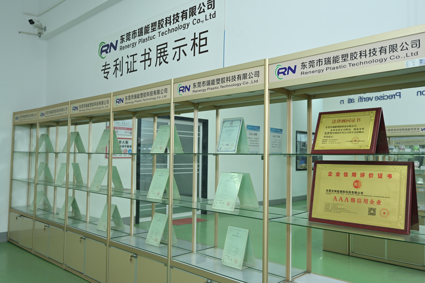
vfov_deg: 43.6
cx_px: 212
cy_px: 142
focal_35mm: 30
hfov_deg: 61.9
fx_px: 354
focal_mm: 30
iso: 1000
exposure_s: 1/100
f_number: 4
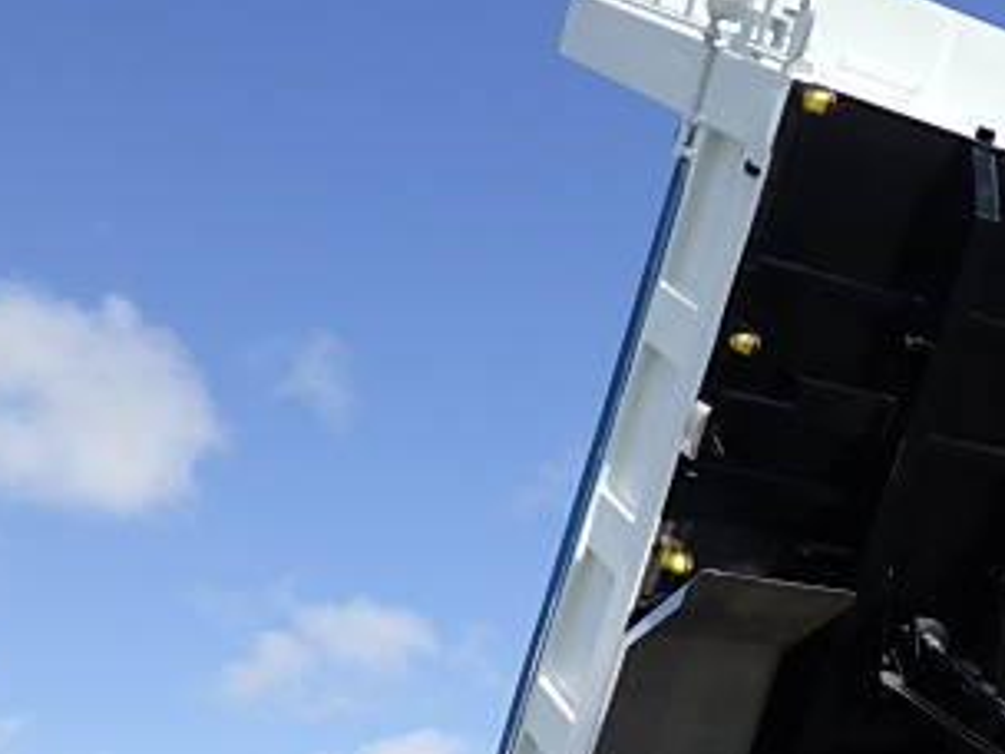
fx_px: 1713
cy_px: 618
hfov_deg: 30.8
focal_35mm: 59
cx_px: 962
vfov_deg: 24.4
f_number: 4.2
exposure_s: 1/800
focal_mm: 5
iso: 125
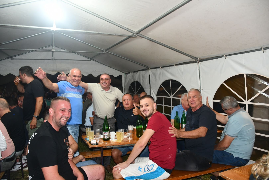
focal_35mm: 27
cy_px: 90
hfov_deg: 67.4
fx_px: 202
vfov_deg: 47.9
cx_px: 134
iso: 1000
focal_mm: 18
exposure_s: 1/60
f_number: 3.5
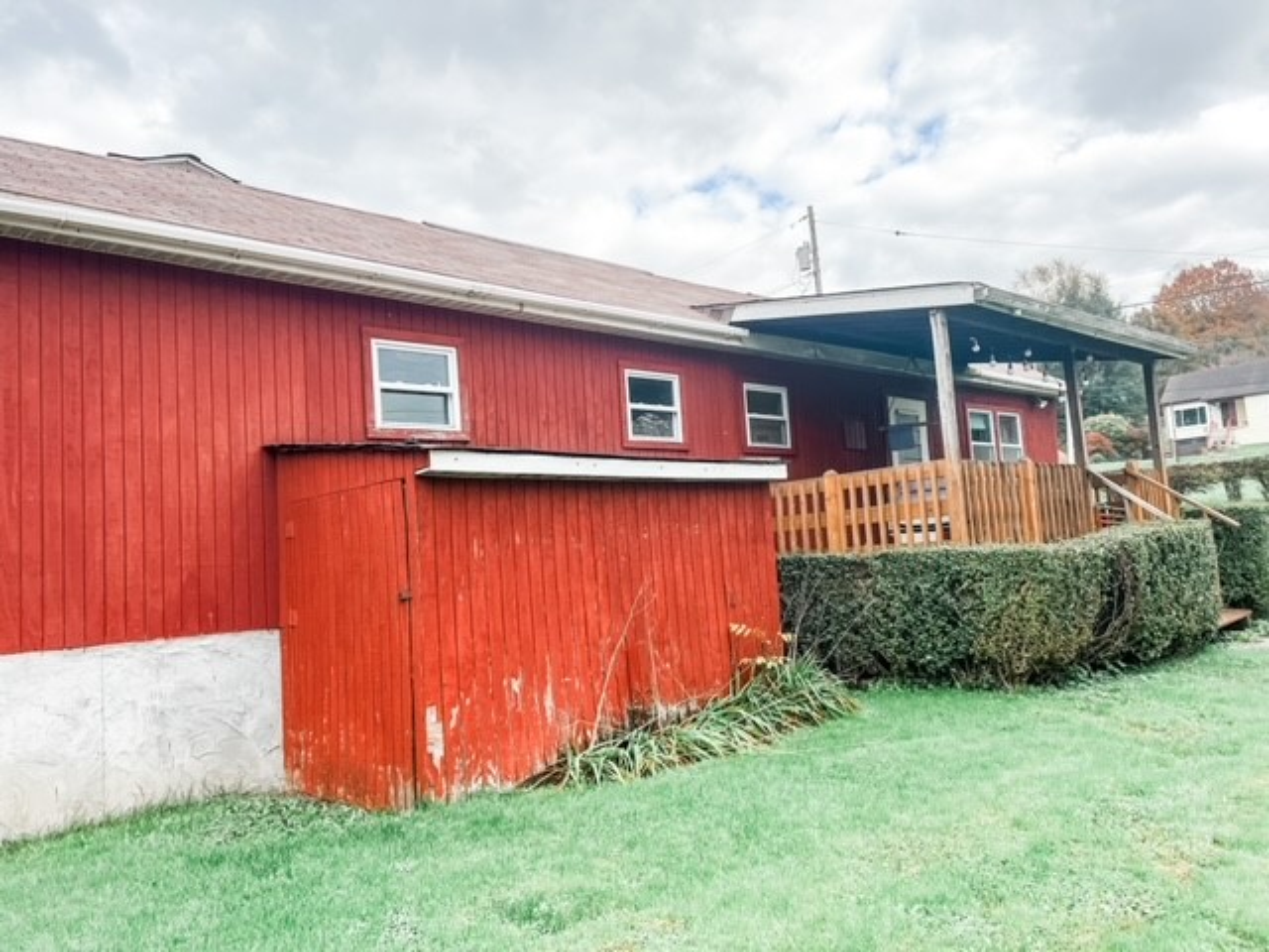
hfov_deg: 67.3
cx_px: 634
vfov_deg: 53.1
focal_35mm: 26
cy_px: 476
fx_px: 953
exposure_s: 1/1500
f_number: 1.5
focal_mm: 5.7
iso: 50
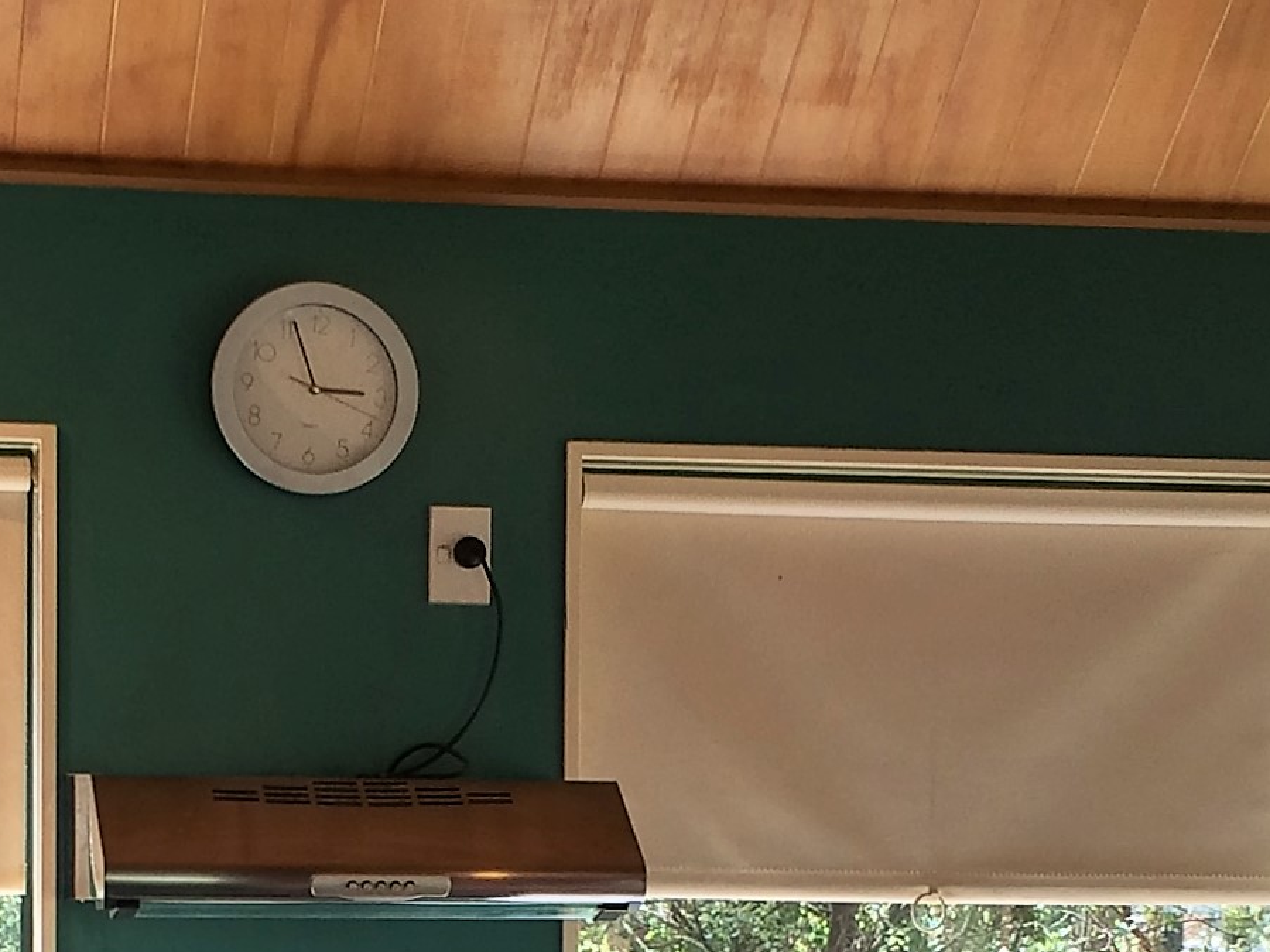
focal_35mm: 105
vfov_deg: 13.6
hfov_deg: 18.7
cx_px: 478
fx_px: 3852
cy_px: 1203
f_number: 2.2
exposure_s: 1/100
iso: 40
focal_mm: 4.15
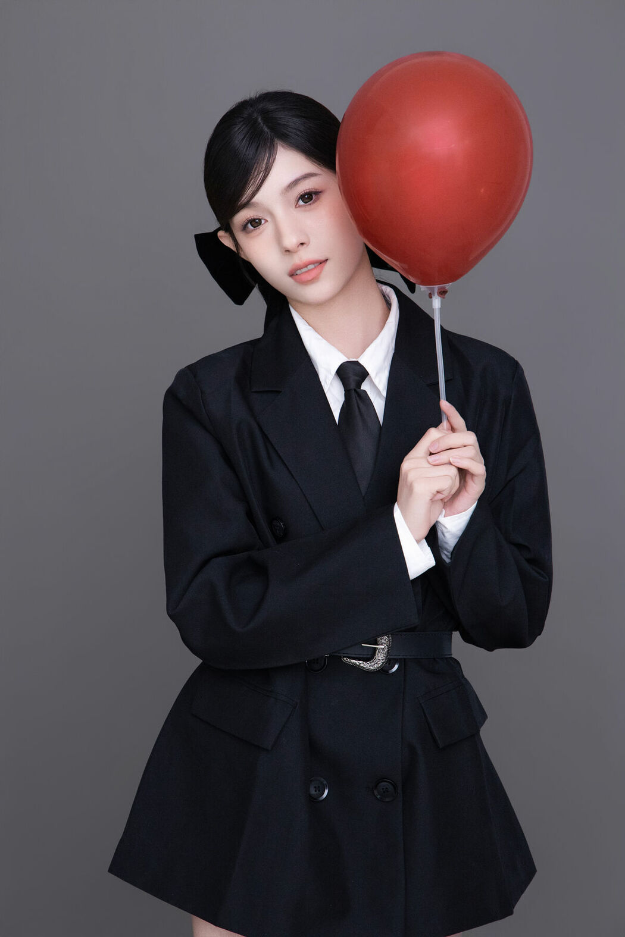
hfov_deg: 13.2
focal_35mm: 104
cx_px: 312
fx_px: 2708
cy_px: 468
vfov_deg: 19.6
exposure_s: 1/50
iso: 3200
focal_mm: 105
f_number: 8
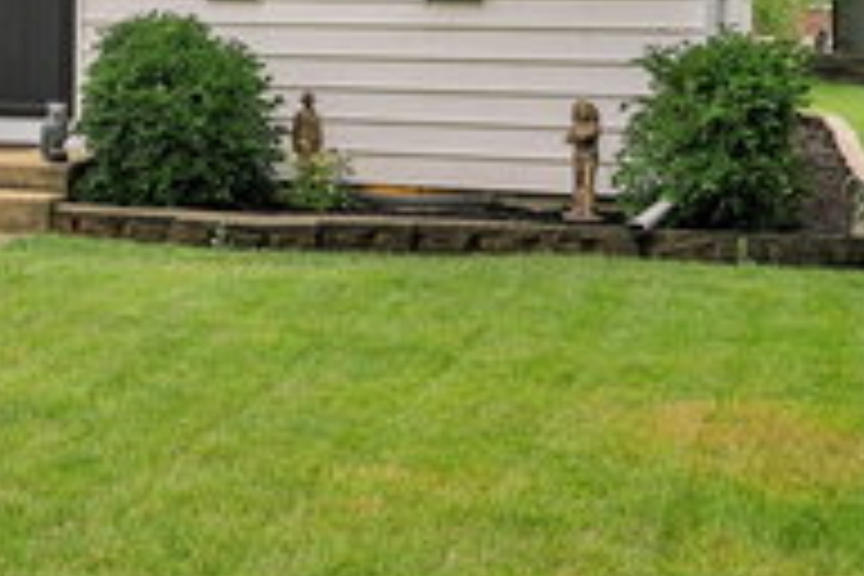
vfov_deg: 17.7
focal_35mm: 75
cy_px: -14
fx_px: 1800
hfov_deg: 25.4
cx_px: -45
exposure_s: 1/100
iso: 500
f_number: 9
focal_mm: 30
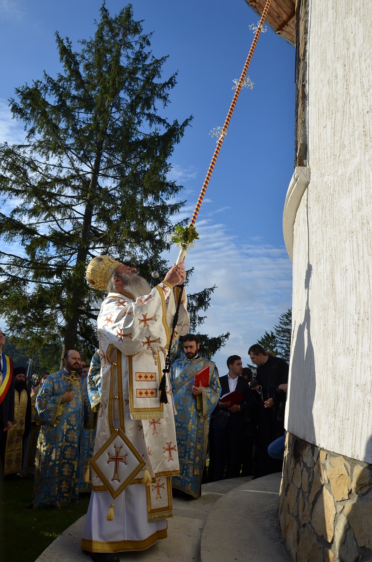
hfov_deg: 47.8
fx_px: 420
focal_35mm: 27
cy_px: 281
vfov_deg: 67.5
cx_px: 186
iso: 200
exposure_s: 1/500
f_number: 9
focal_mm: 18
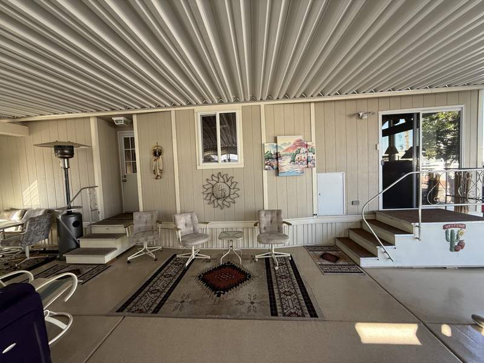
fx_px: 196
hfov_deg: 102.1
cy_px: 182
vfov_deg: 85.7
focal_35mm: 14
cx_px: 242
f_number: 2.2
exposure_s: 1/99
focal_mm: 2.22
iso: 64
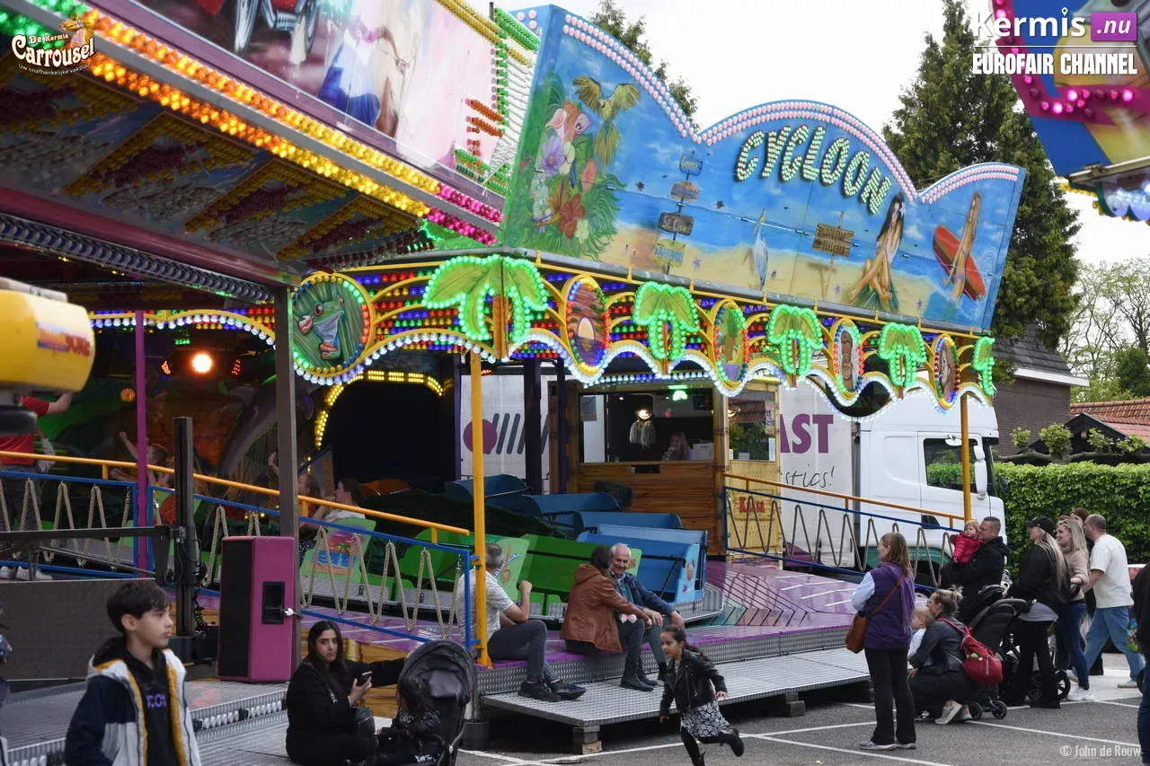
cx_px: 575
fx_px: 2779
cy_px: 383
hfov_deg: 23.4
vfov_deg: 15.7
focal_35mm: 87
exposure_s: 1/320
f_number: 5
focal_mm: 58
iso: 320
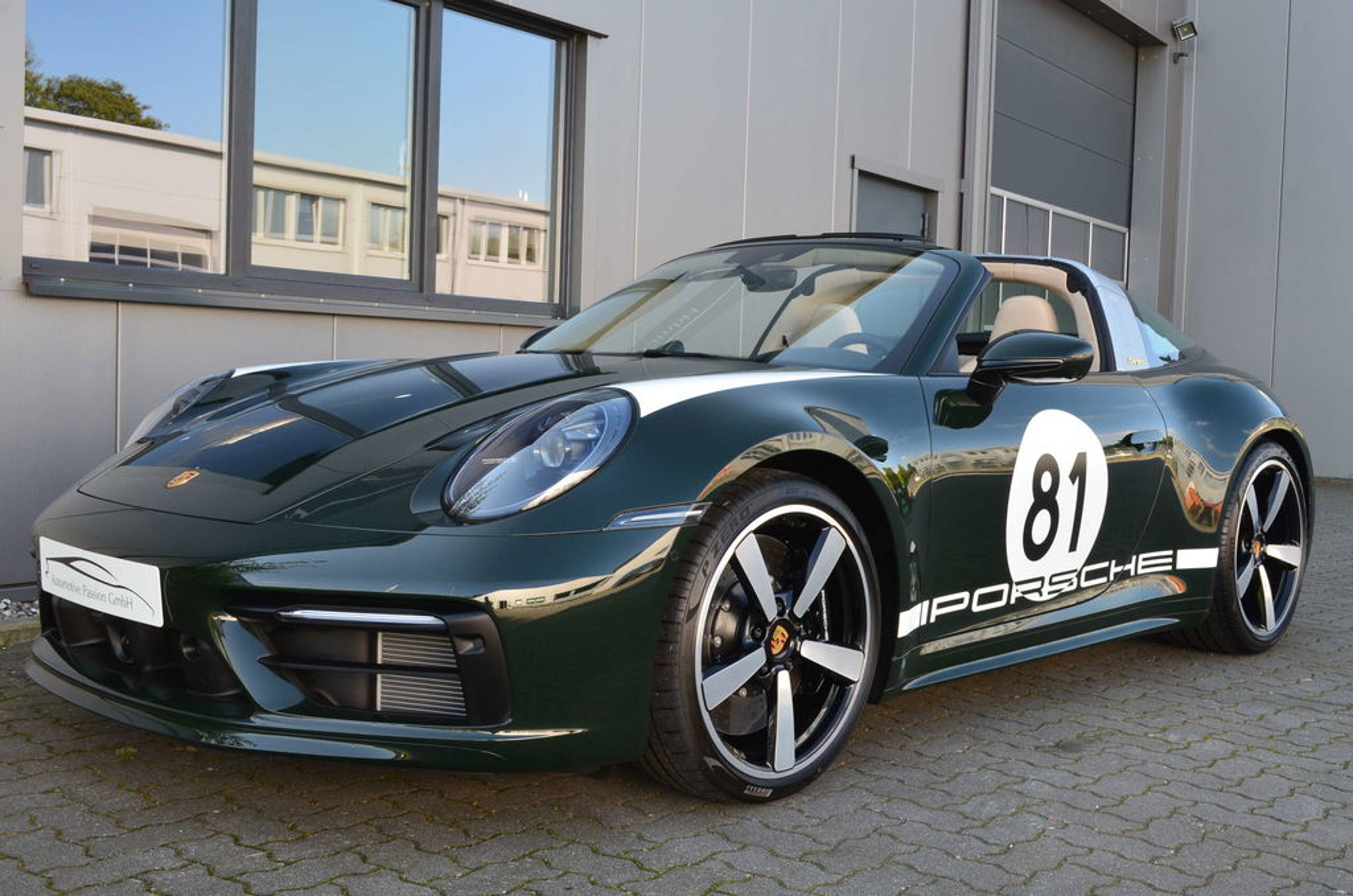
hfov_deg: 49.6
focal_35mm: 39
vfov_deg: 34.1
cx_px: 676
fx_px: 1463
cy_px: 448
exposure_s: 1/50
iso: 400
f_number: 10
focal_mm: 26
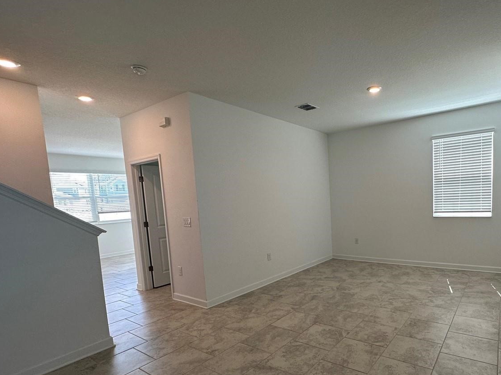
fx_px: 289
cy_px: 228
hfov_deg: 79.6
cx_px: 325
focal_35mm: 20
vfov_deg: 65.3
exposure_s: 1/120
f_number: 2.2
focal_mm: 2.22
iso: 100
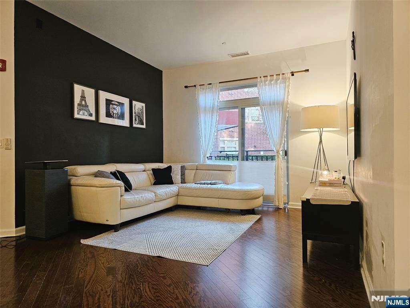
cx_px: 205
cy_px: 154
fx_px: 272
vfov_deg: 58.9
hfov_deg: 73.9
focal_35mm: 23
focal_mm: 6.3
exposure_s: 1/120
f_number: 1.7
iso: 320
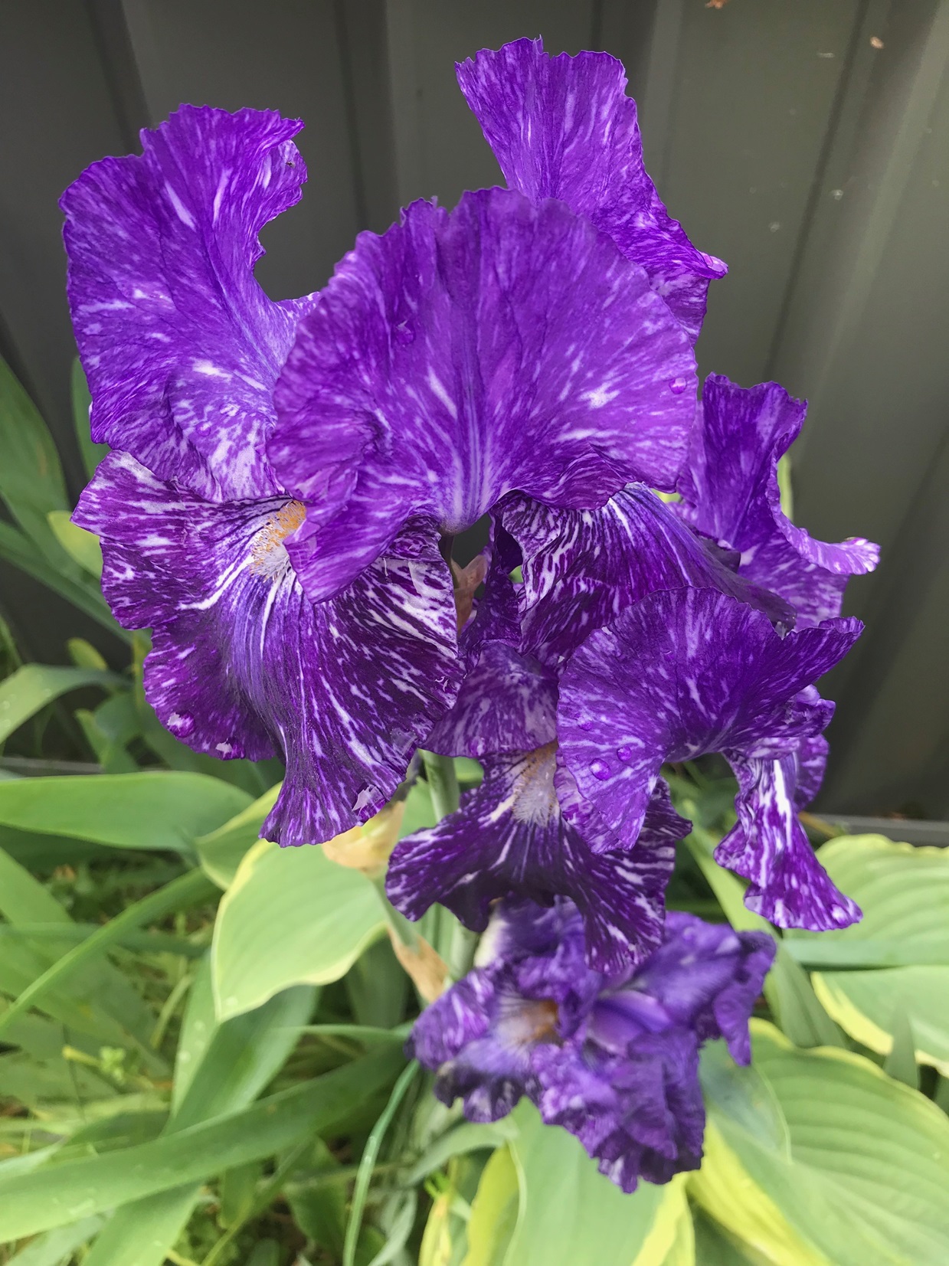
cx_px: 474
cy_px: 633
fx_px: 1024
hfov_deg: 49.7
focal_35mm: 28
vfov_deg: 63.5
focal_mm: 3.99
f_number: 1.8
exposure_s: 1/322
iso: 20
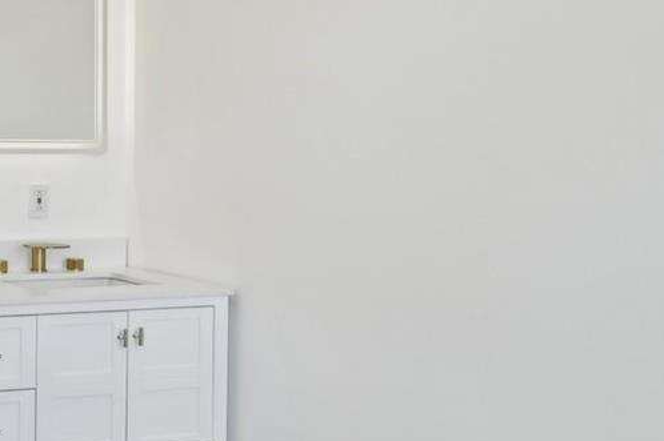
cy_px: 165
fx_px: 829
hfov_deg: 33.5
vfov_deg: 29.7
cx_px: -173
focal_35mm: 45
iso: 100
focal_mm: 14
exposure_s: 1/30
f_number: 8
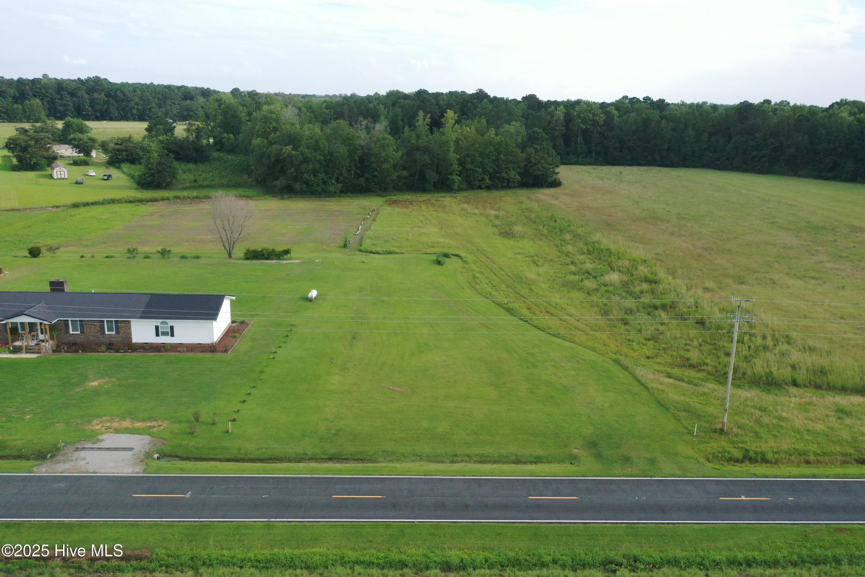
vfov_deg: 46.4
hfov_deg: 65.5
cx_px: 432
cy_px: 288
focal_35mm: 28
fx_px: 673
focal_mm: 10.3
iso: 800
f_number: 4.5
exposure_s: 1/2000
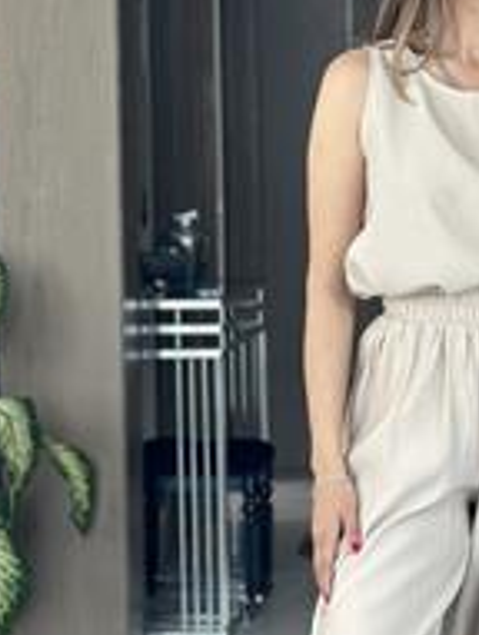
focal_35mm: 127
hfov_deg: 11.6
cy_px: 465
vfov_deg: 15.4
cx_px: 429
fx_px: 2335
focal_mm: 6.86
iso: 125
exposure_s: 1/121
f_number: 1.78
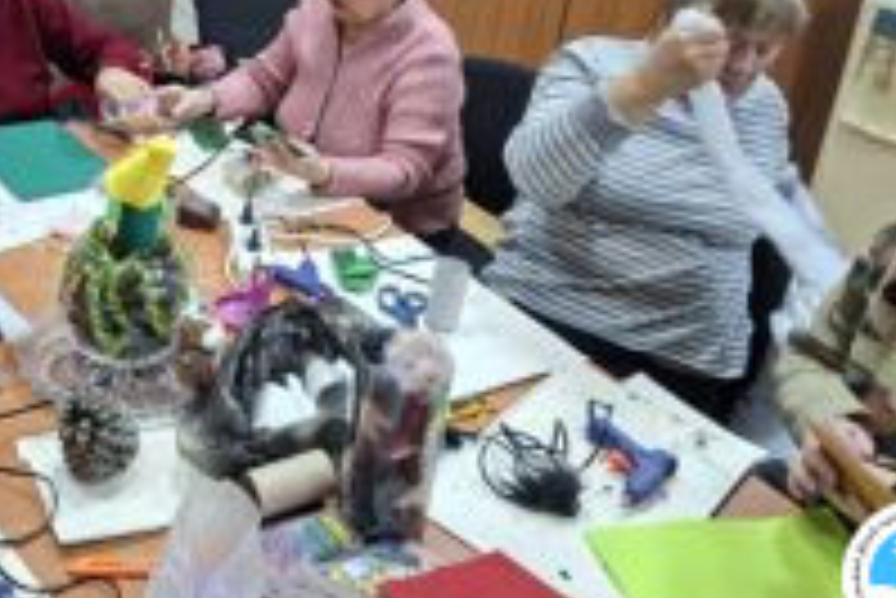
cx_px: 243
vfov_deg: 31.0
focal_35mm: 42
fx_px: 1046
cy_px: 101
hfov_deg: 45.1
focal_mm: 5.54
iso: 250
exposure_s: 1/33
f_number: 1.8
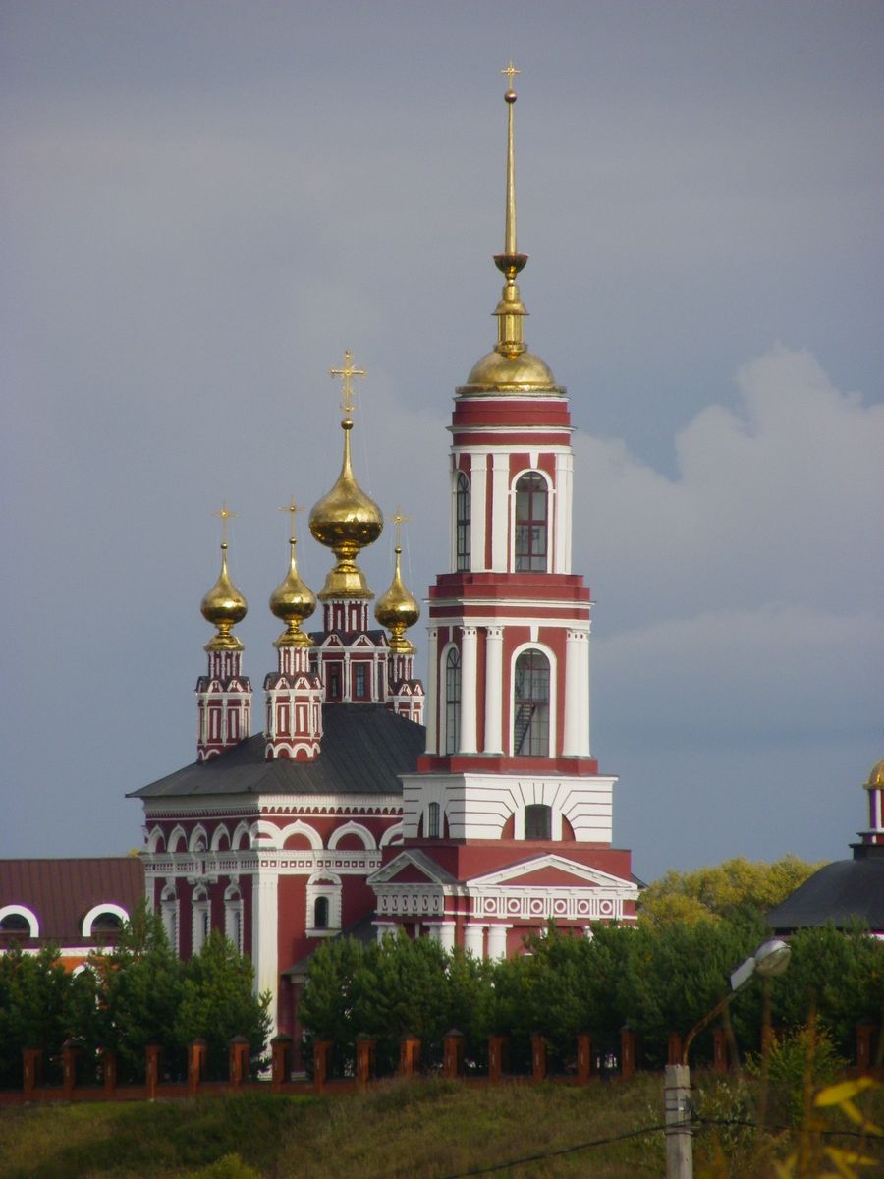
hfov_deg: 2.4
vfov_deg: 3.2
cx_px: 442
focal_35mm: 624
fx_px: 21247
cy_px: 590
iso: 100
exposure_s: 1/200
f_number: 7.1
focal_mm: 110.4
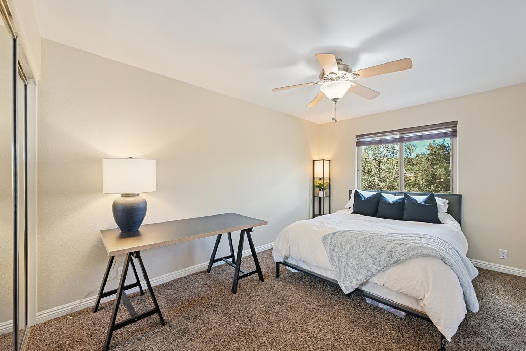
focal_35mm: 14
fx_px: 205
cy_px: 176
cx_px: 263
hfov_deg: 104.3
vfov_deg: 81.2
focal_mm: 14
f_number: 8
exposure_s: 1/1.67
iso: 320
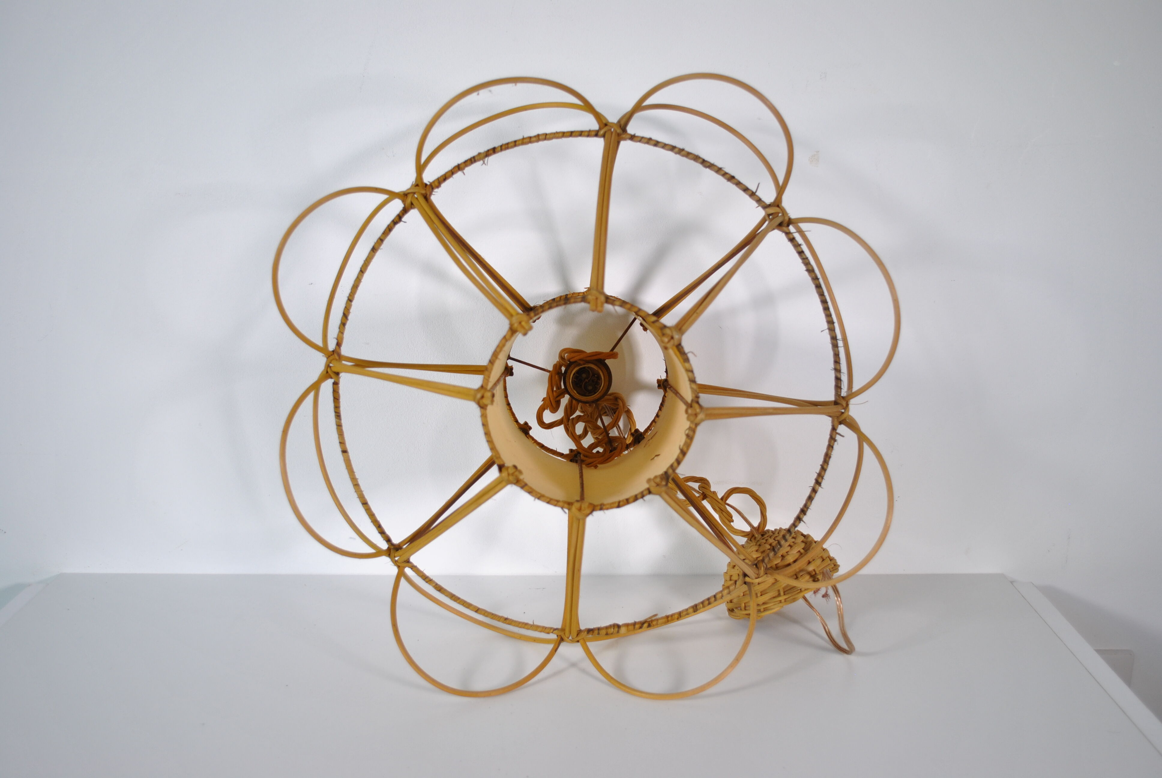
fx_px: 1163
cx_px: 581
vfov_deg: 37.0
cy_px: 389
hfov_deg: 53.1
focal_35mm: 36
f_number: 4
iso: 200
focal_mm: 24
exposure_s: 1/125
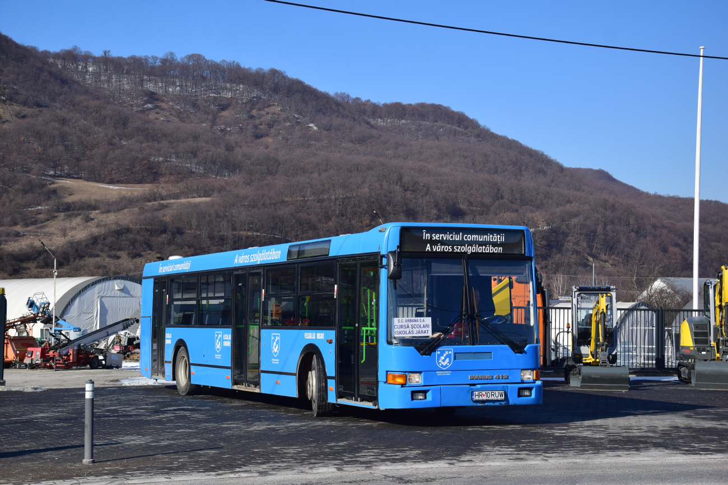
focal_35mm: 63
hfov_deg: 31.9
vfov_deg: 21.6
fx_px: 1274
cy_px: 242
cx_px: 364
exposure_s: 1/1000
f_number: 6.3
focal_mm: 42
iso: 200
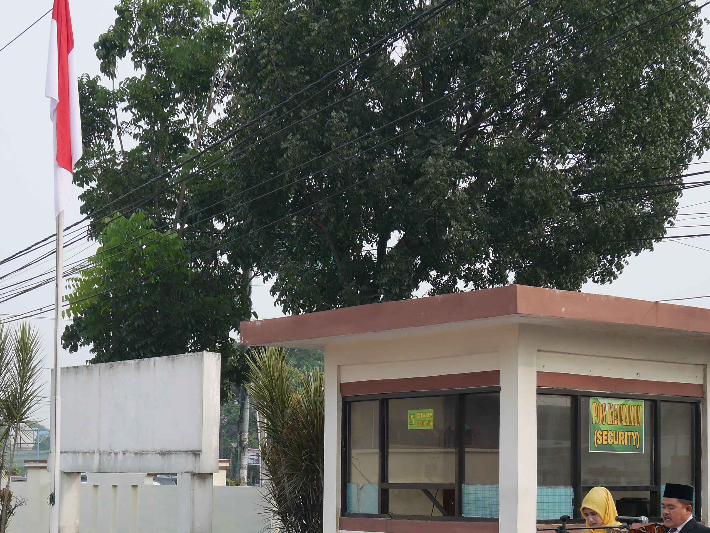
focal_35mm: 72
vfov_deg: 20.2
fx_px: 1478
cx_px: 338
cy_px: 440
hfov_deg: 27.0
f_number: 4.6
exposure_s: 1/500
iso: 200
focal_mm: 20
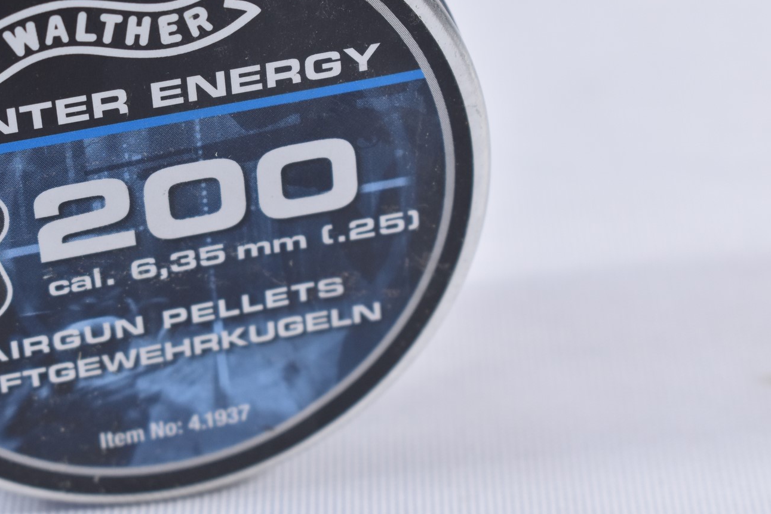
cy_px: 172
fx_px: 2737
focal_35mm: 128
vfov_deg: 10.7
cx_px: 184
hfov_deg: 16.0
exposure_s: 1/50
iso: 640
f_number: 5.6
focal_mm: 55
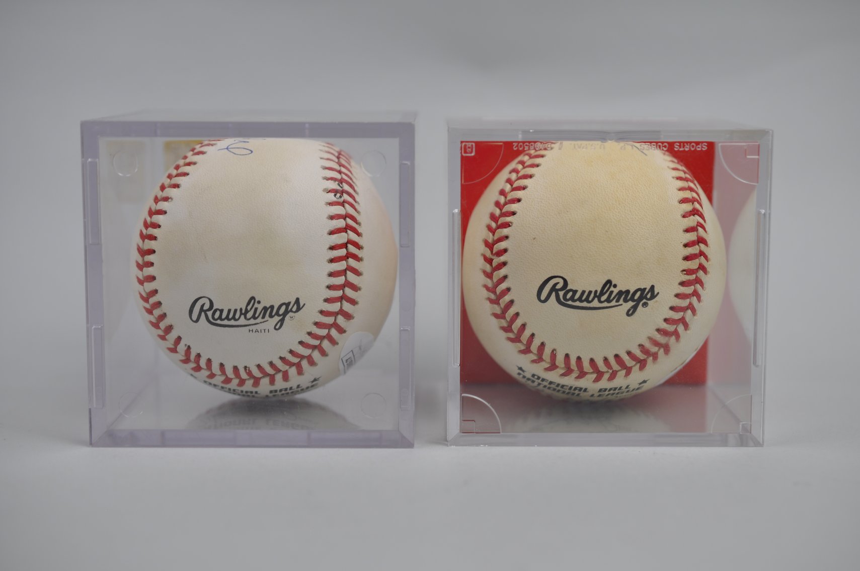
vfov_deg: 22.6
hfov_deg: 33.4
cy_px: 286
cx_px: 430
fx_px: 1432
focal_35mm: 60
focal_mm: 40
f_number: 4.5
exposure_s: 1/80
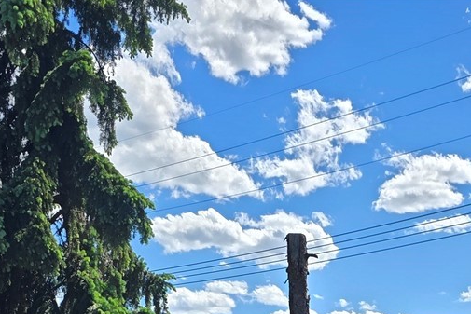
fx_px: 1269
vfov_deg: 11.9
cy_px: 712
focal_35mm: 97
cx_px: 346
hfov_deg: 20.9
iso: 12
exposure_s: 1/697
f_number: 1.7
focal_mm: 6.3
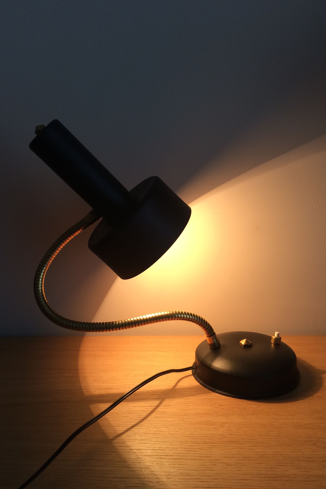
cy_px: 239
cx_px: 170
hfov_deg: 42.3
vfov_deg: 60.3
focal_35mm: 31
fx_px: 421
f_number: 2.2
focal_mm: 4.15
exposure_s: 1/33
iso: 100
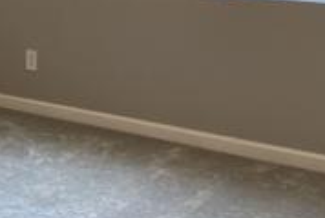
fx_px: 876
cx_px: 24
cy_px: -66
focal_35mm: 97
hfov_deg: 20.5
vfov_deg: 13.6
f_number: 1.8
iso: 100
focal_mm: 4.25
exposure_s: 1/120
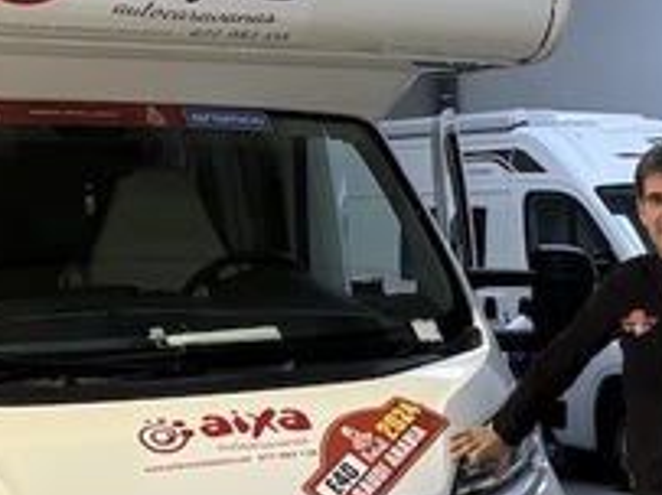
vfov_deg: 15.8
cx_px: 848
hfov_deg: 19.5
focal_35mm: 93
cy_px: 324
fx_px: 1777
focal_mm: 5.96
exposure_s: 1/60
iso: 250
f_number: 1.6
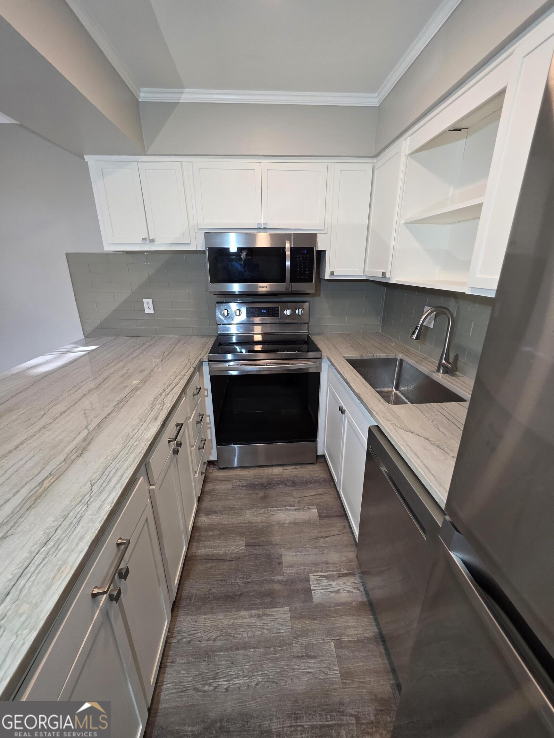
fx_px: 277
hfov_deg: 89.9
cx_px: 277
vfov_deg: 106.2
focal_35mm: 13
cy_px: 369
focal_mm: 2.2
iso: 200
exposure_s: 1/120
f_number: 1.9
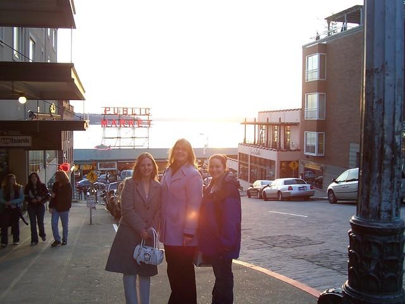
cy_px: 152
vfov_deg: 38.7
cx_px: 202
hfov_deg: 50.1
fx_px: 433
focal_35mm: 37
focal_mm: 5.6
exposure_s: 1/60
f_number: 2.8
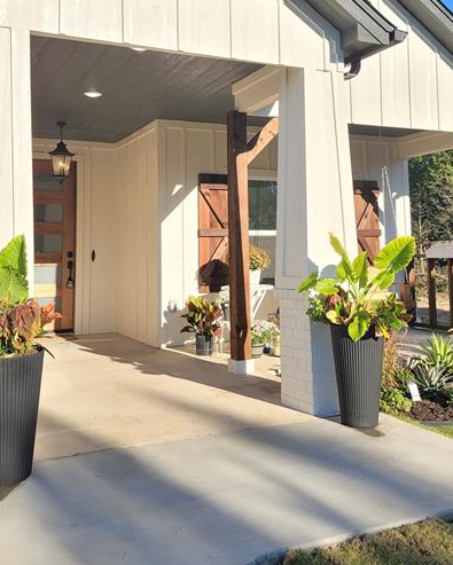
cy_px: 187
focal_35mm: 38
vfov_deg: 47.1
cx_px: 227
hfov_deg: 39.2
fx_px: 636
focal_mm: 7
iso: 20
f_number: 1.8
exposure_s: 1/412
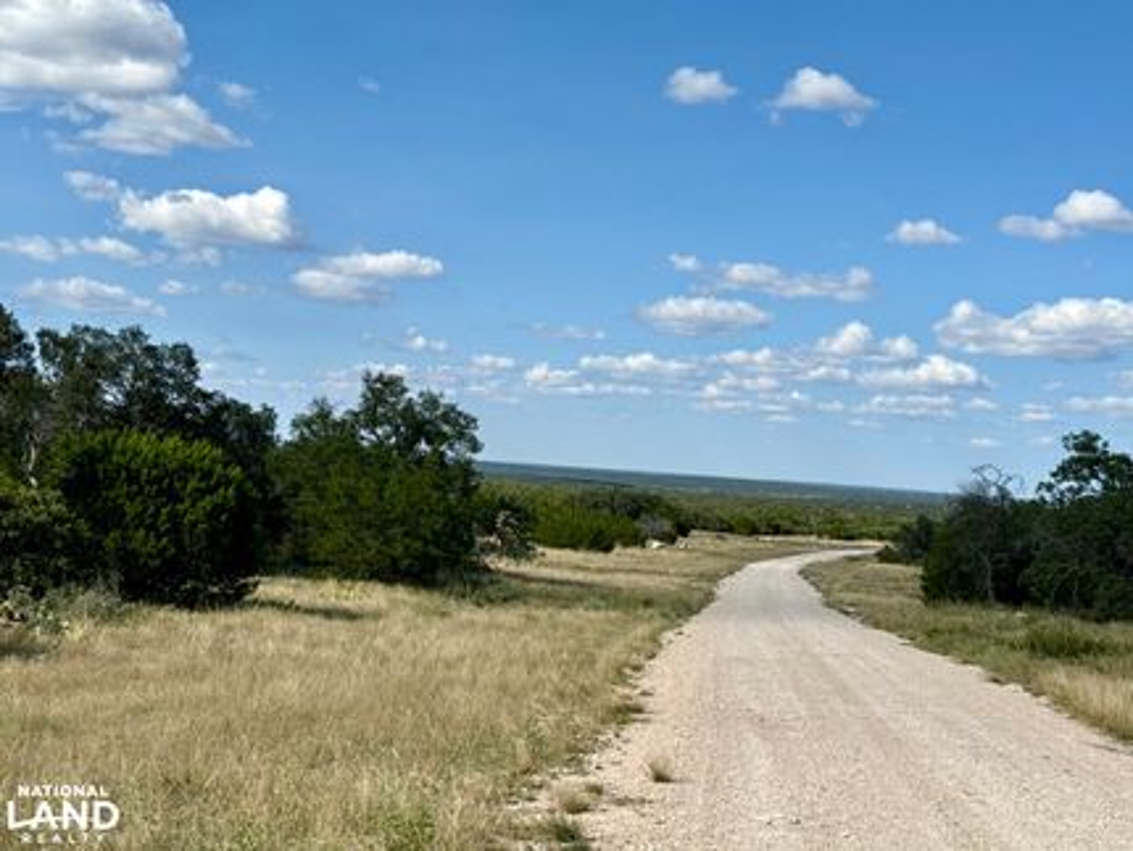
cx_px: 566
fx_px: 1572
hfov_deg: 39.6
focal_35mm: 48
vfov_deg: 30.3
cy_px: 426
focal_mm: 6.76
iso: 64
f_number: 1.78
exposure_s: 1/6536
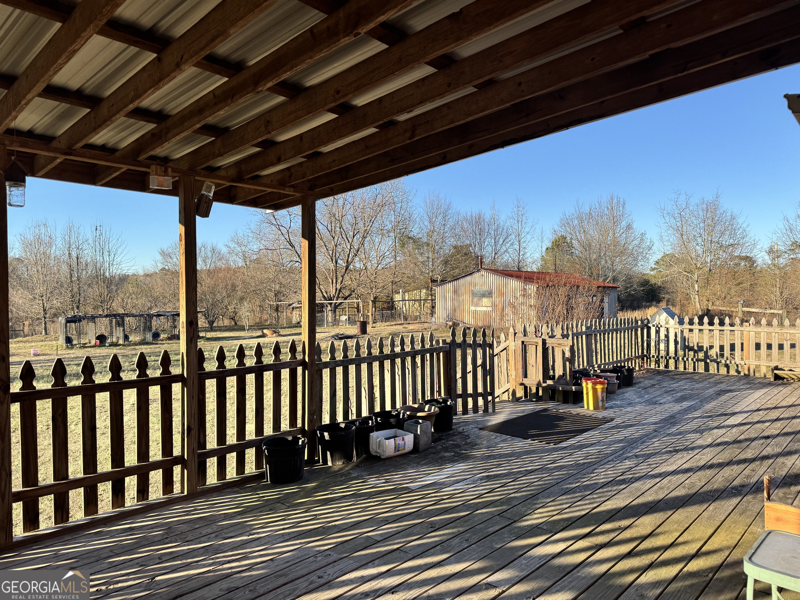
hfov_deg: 71.6
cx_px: 400
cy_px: 300
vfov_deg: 56.8
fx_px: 555
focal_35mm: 24
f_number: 1.78
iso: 80
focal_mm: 6.76
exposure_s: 1/1560
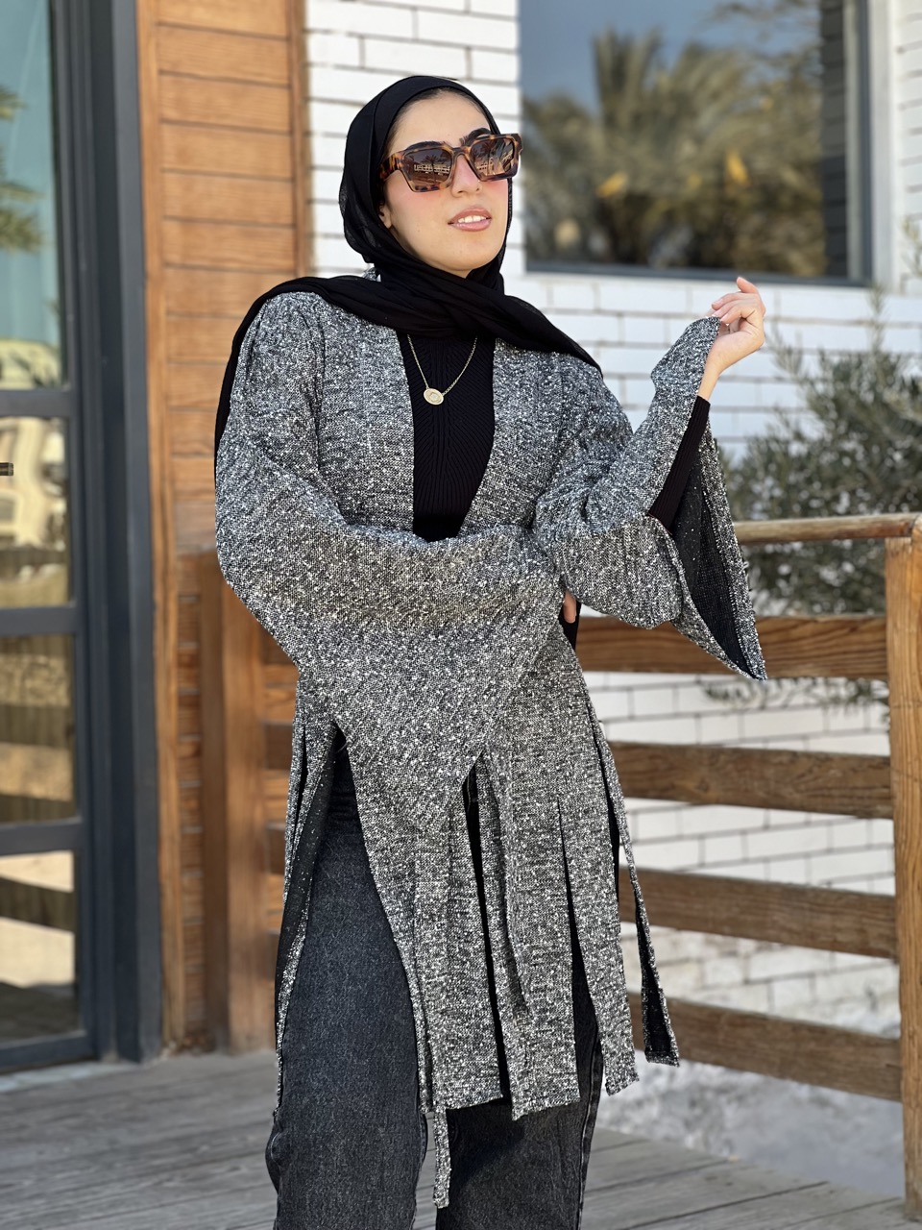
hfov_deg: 19.1
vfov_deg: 25.3
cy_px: 615
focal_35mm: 77
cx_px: 461
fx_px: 2735
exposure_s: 1/121
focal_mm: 9
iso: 25
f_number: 2.8
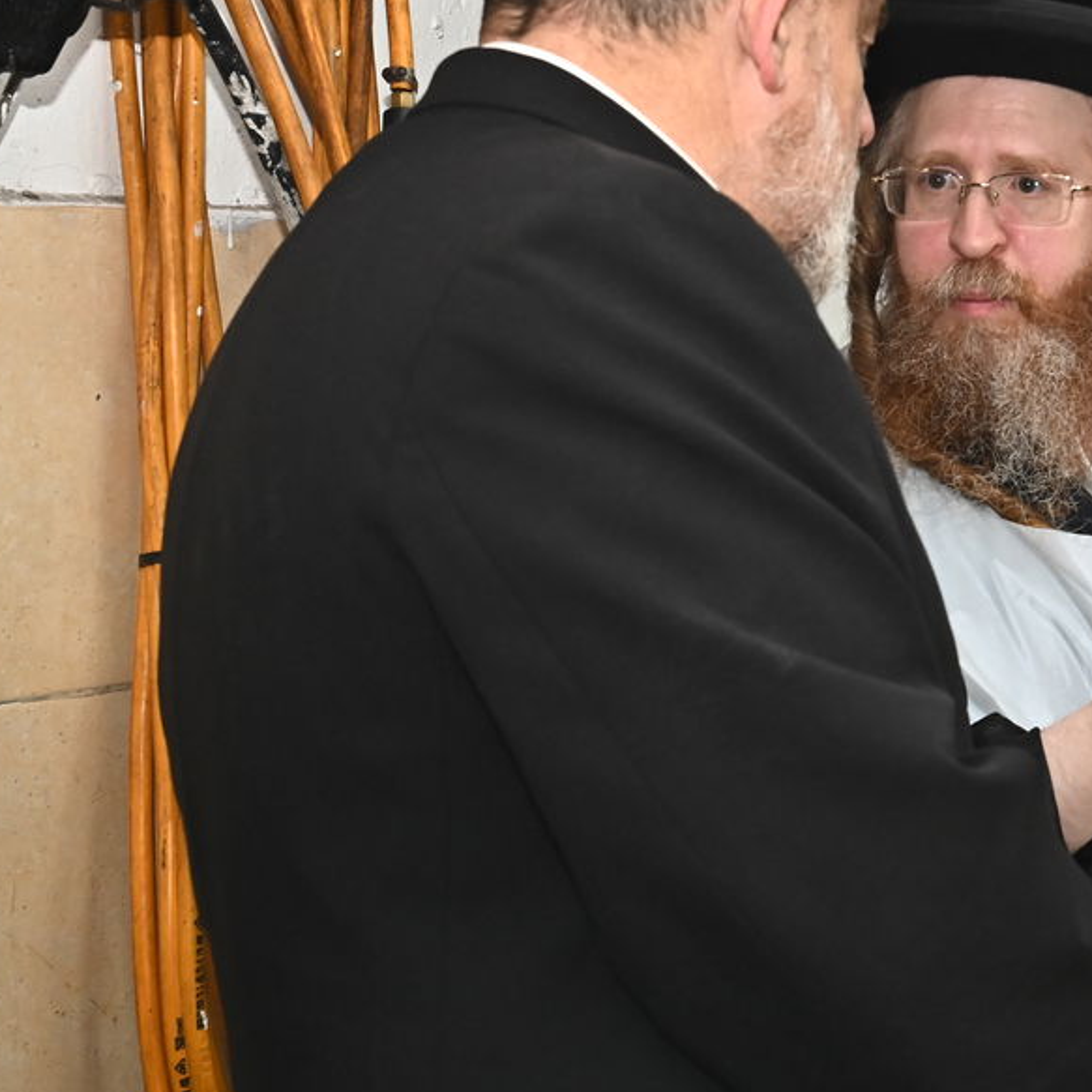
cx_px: 1043
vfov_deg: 17.0
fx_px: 3640
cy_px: 285
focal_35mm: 102
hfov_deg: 16.8
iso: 1600
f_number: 8
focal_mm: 50
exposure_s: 1/160
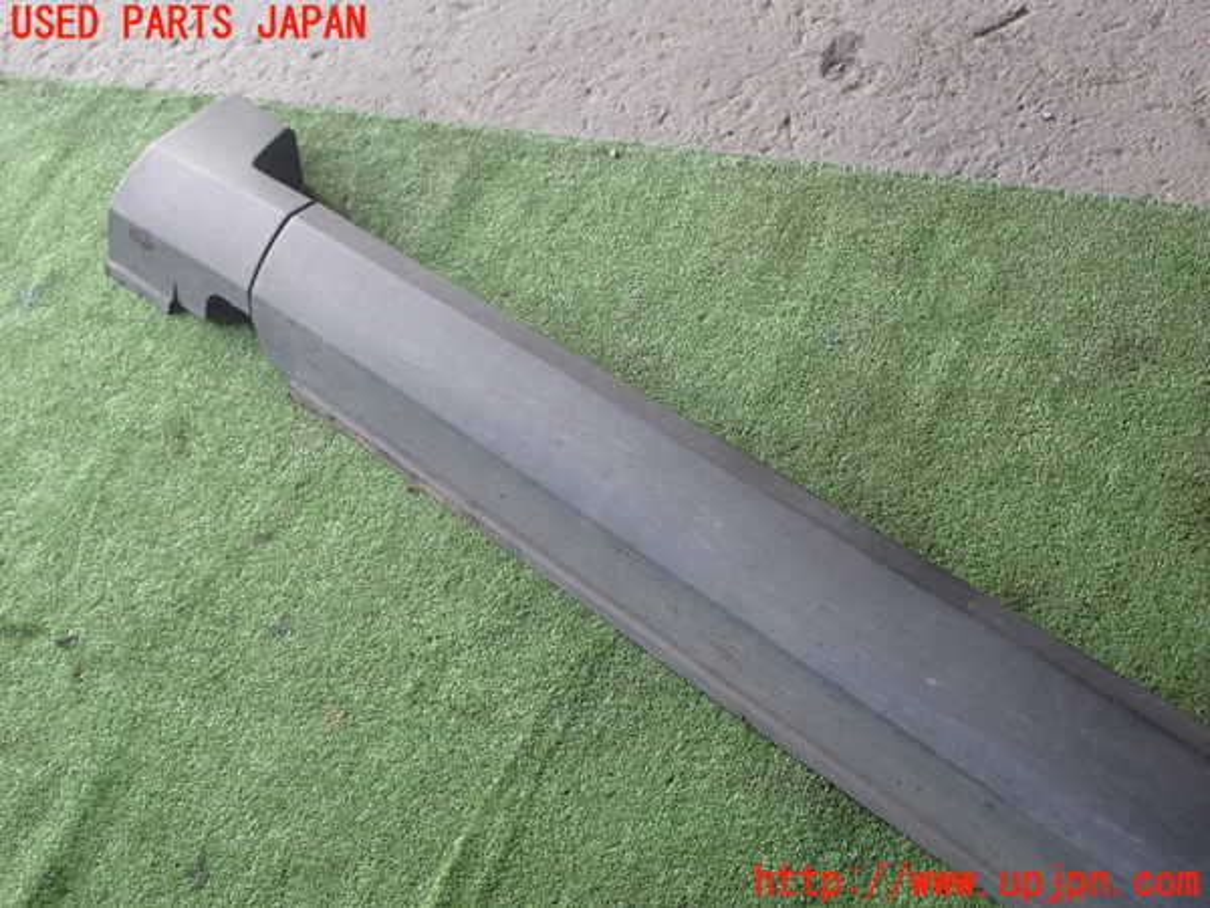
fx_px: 2167
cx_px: 605
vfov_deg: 23.7
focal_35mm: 62
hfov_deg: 31.2
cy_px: 454
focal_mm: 11.09
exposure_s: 1/60
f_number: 3.6
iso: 200
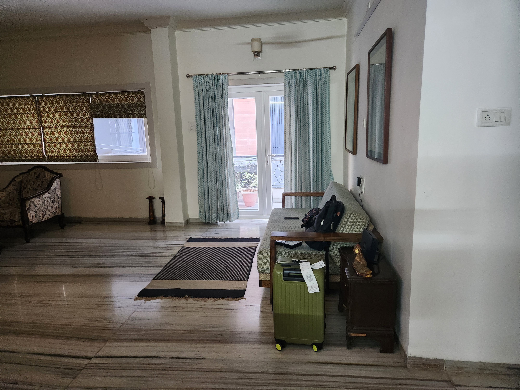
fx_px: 346
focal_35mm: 23
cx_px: 260
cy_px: 195
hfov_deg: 73.9
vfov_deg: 58.9
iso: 1000
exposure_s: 1/100
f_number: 1.8
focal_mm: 5.4
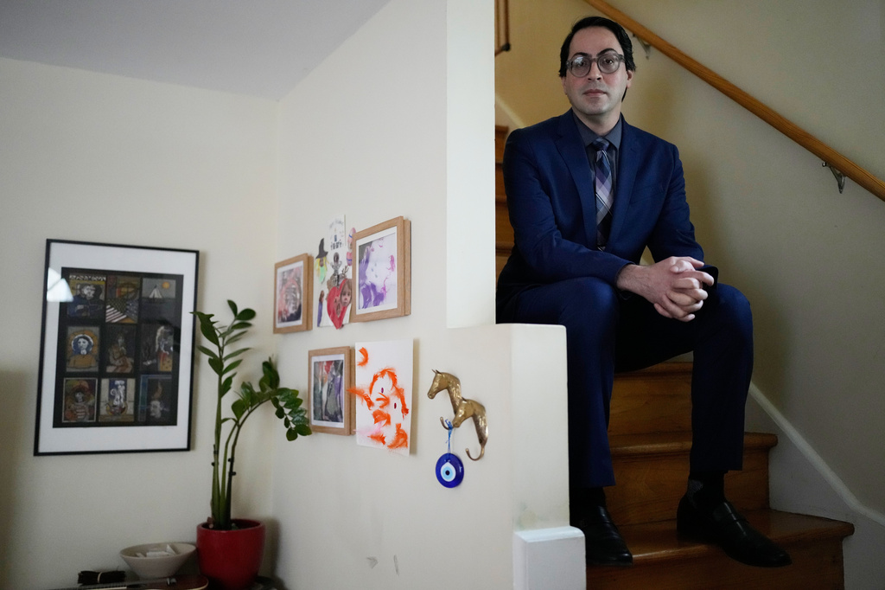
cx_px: 442
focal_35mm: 35
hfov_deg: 54.4
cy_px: 295
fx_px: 860
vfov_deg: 37.8
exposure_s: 1/800
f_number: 1.4
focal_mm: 35
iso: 5000
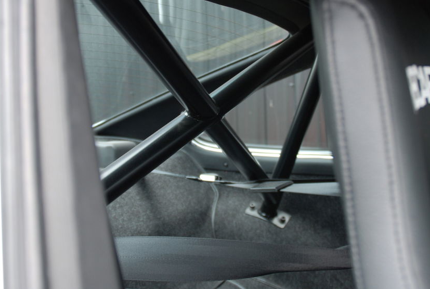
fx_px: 622
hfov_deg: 38.1
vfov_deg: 26.0
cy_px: 112
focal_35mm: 52
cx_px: 211
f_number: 4
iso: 220
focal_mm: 28
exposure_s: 1/30
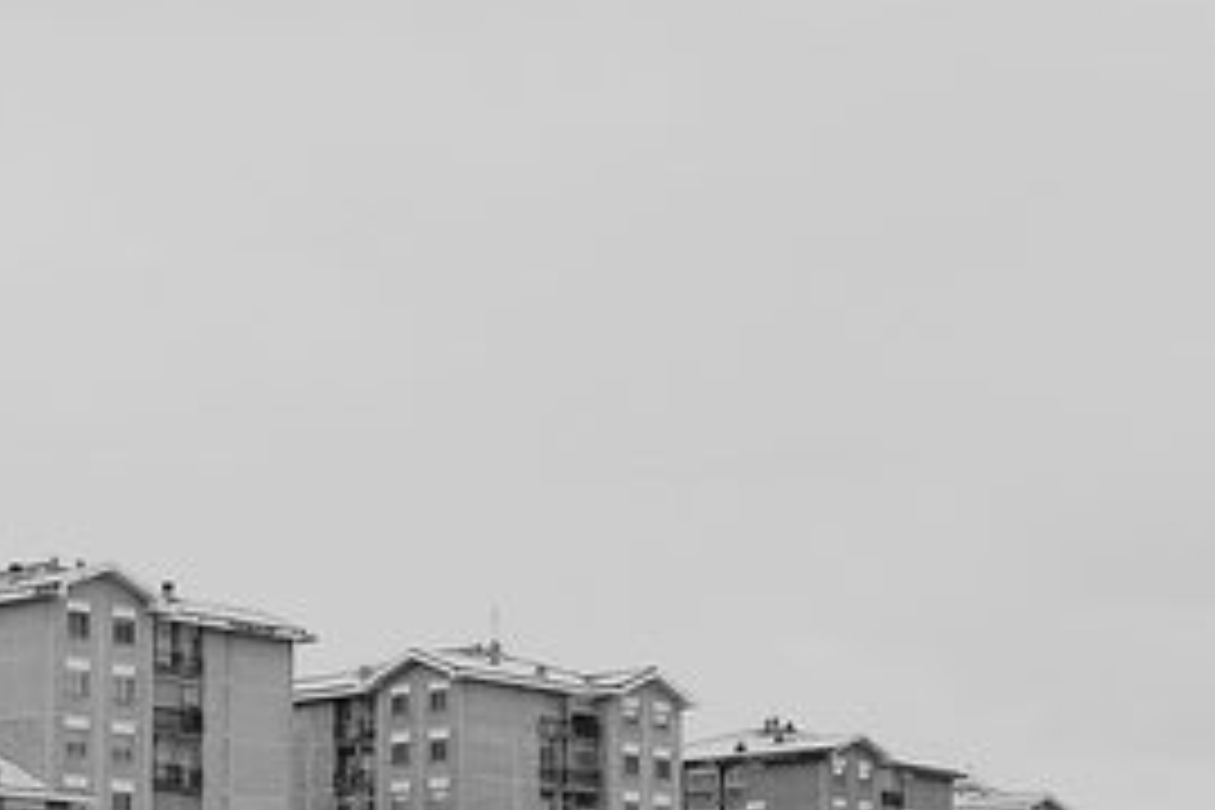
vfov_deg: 14.8
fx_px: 3071
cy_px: 774
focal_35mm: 91
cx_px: 576
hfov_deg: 22.4
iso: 640
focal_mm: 27
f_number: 11
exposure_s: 1/125
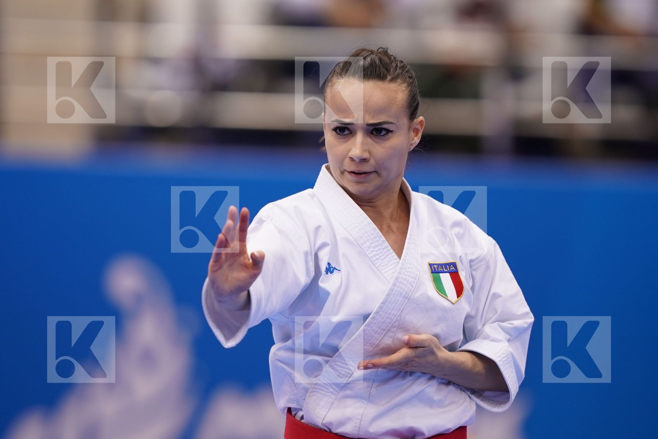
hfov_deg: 3.4
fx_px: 10966
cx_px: 329
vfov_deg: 2.3
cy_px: 220
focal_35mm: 600
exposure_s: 1/500
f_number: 2.8
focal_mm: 400
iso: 640
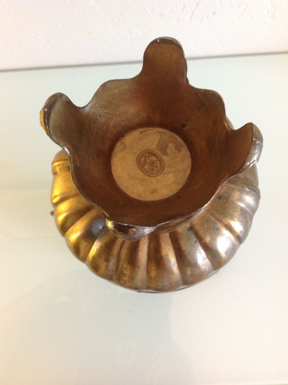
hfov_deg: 40.6
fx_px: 389
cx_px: 144
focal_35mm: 35
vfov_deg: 52.7
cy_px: 192
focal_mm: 4.28
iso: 320
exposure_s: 1/17
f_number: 2.4
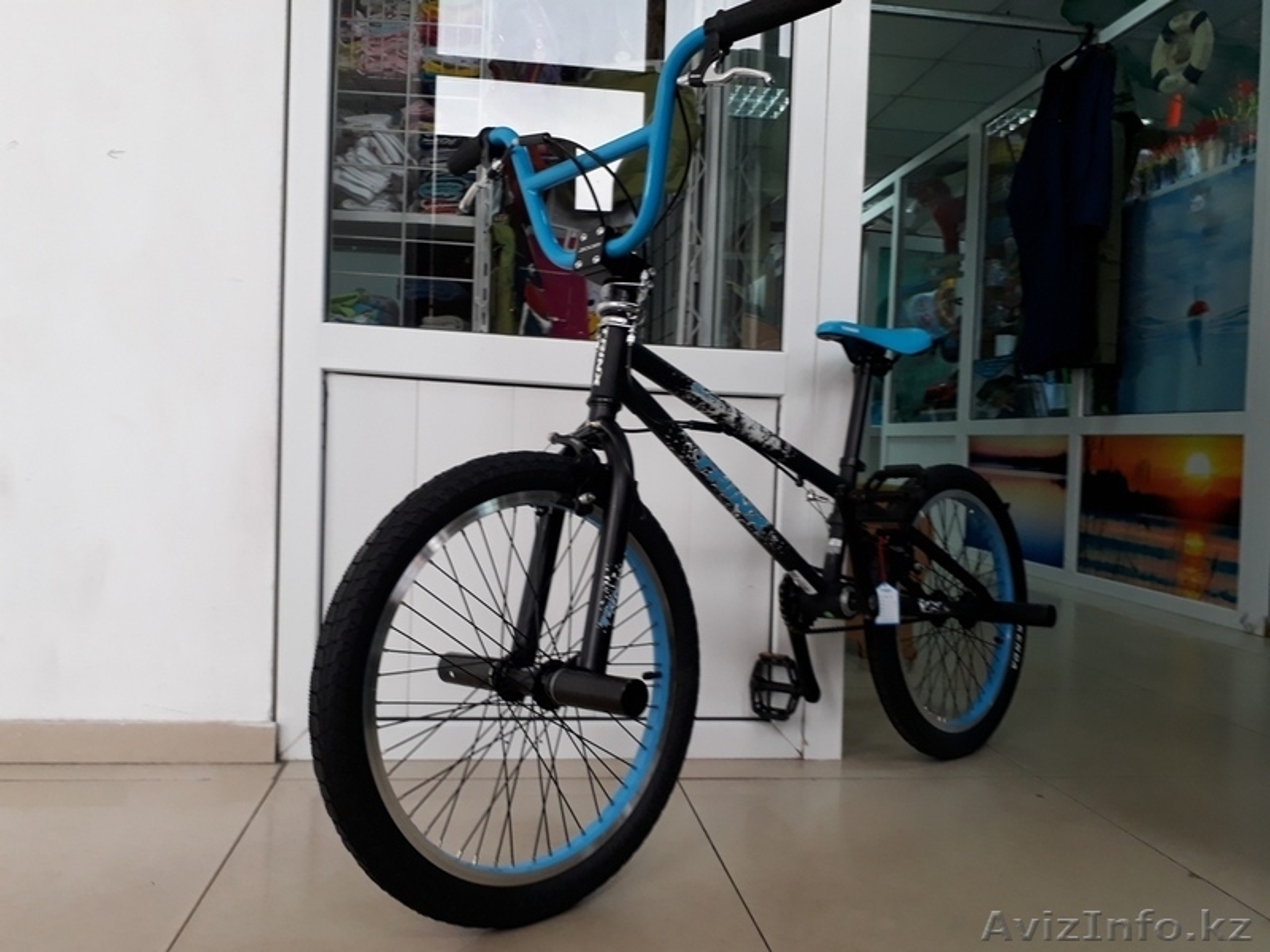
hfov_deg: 65.3
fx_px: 991
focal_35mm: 27
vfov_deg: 51.4
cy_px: 476
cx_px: 635
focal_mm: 3.6
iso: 100
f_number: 1.9
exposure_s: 1/33
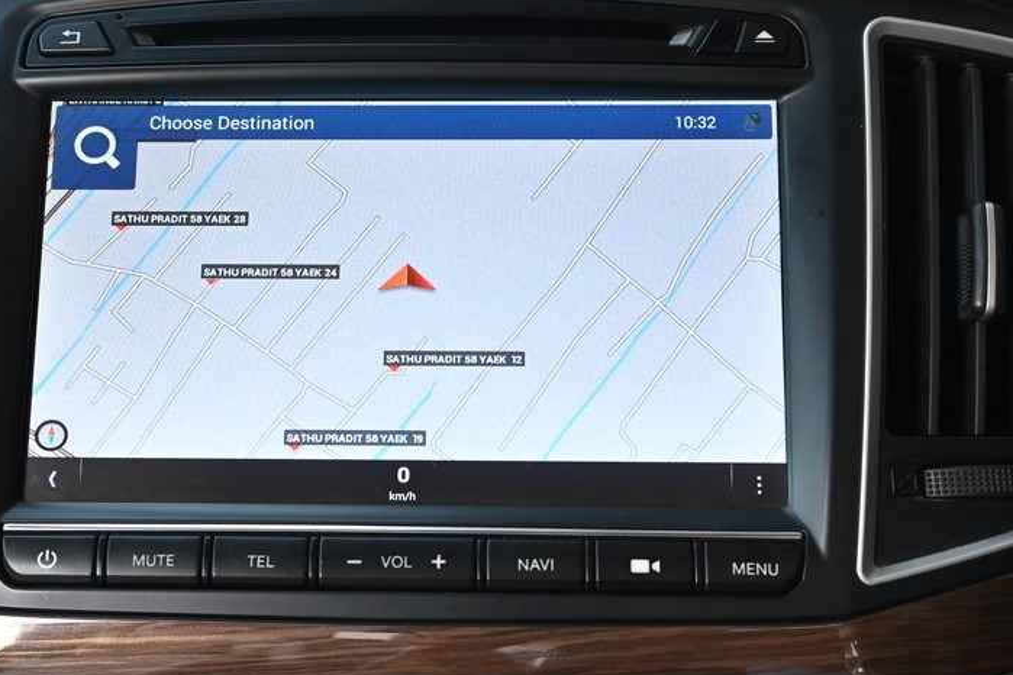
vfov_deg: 18.4
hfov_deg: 27.3
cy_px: 288
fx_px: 2082
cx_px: 419
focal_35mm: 74
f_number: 5.6
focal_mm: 31.5
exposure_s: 1/45
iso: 400
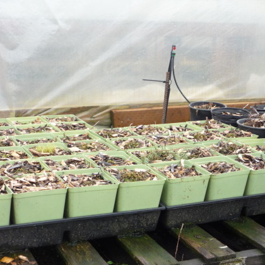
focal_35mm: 60
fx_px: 520
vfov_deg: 28.4
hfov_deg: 28.6
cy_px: 175
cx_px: 114
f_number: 4
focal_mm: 6.3
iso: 100
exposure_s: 1/125
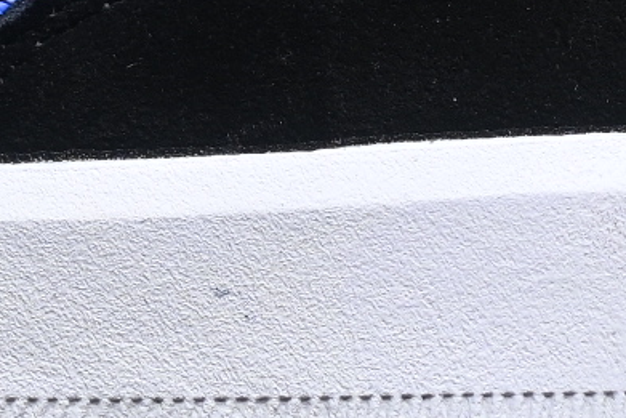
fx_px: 9289
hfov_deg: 3.8
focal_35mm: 534
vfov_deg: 2.6
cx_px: -540
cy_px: -415
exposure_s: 1/50
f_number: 6.3
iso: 160
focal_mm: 50
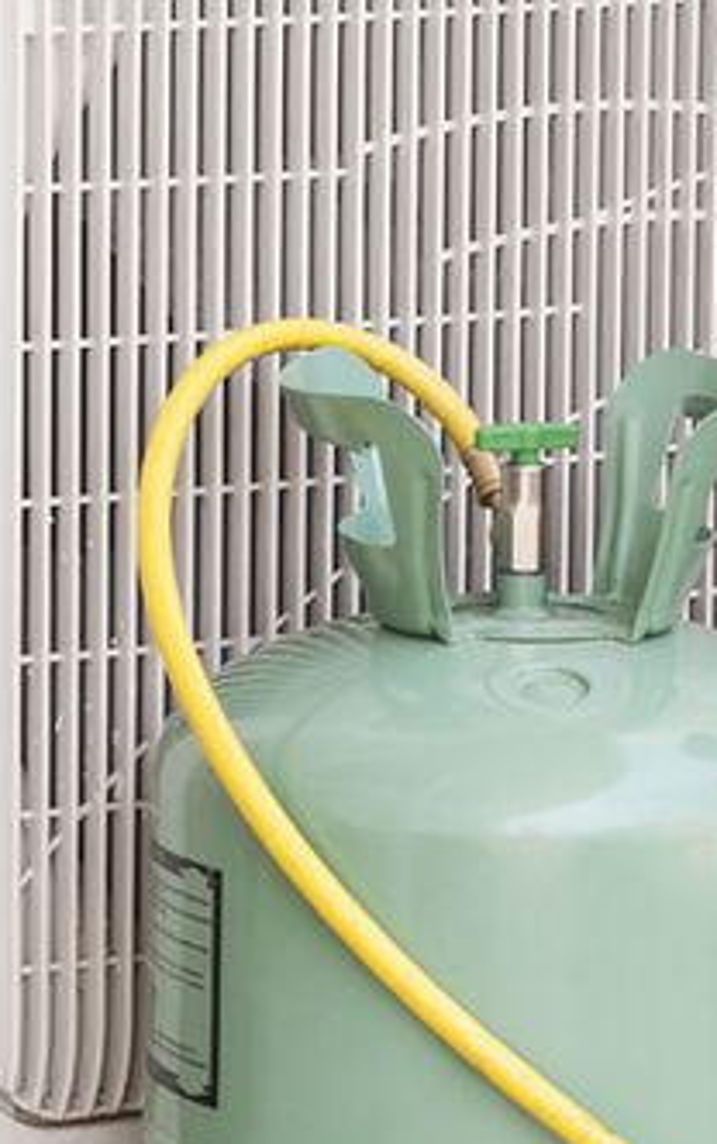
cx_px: 1189
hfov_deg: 4.8
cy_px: 341
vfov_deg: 7.7
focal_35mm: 272
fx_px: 8489
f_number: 10
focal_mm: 50
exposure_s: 1/10
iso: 100
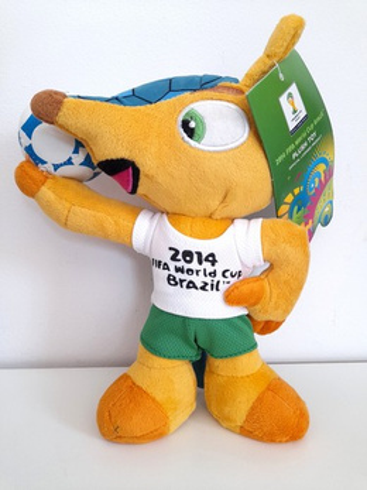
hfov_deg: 54.9
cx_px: 184
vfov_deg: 69.4
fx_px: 354
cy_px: 245
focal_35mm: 25
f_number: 2
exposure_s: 1/50
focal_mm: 4.6
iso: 64
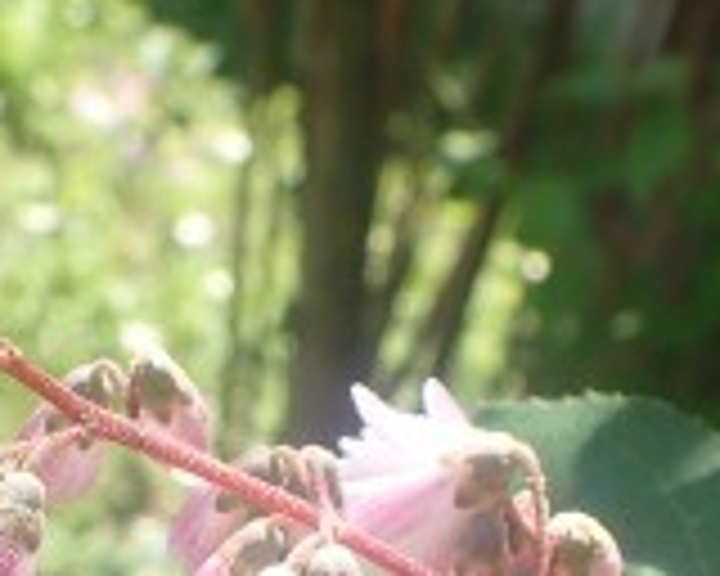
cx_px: 274
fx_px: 1747
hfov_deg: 23.2
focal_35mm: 82
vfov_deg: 18.0
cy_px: 644
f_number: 3.2
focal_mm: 5.4
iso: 100
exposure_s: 1/320
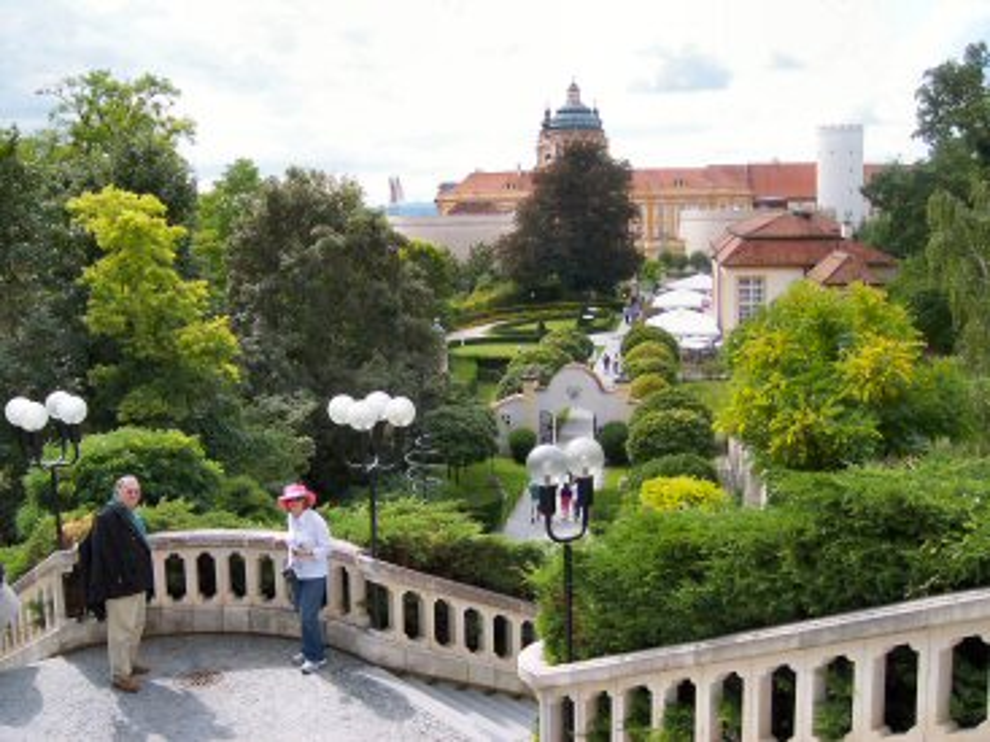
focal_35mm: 38
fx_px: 1086
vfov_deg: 37.7
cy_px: 371
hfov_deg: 49.0
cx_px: 495
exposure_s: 1/700
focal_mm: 8
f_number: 2.8
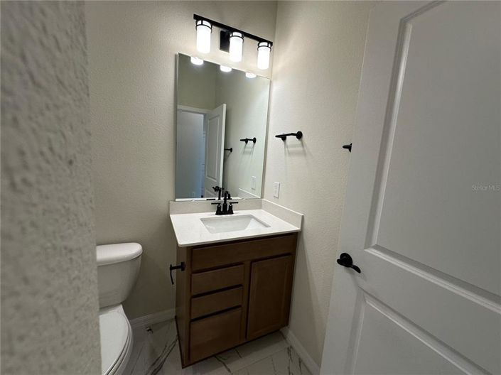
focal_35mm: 14
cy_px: 188
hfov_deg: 102.1
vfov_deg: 85.6
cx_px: 250
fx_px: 203
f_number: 2.2
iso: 100
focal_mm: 2.22
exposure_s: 1/120
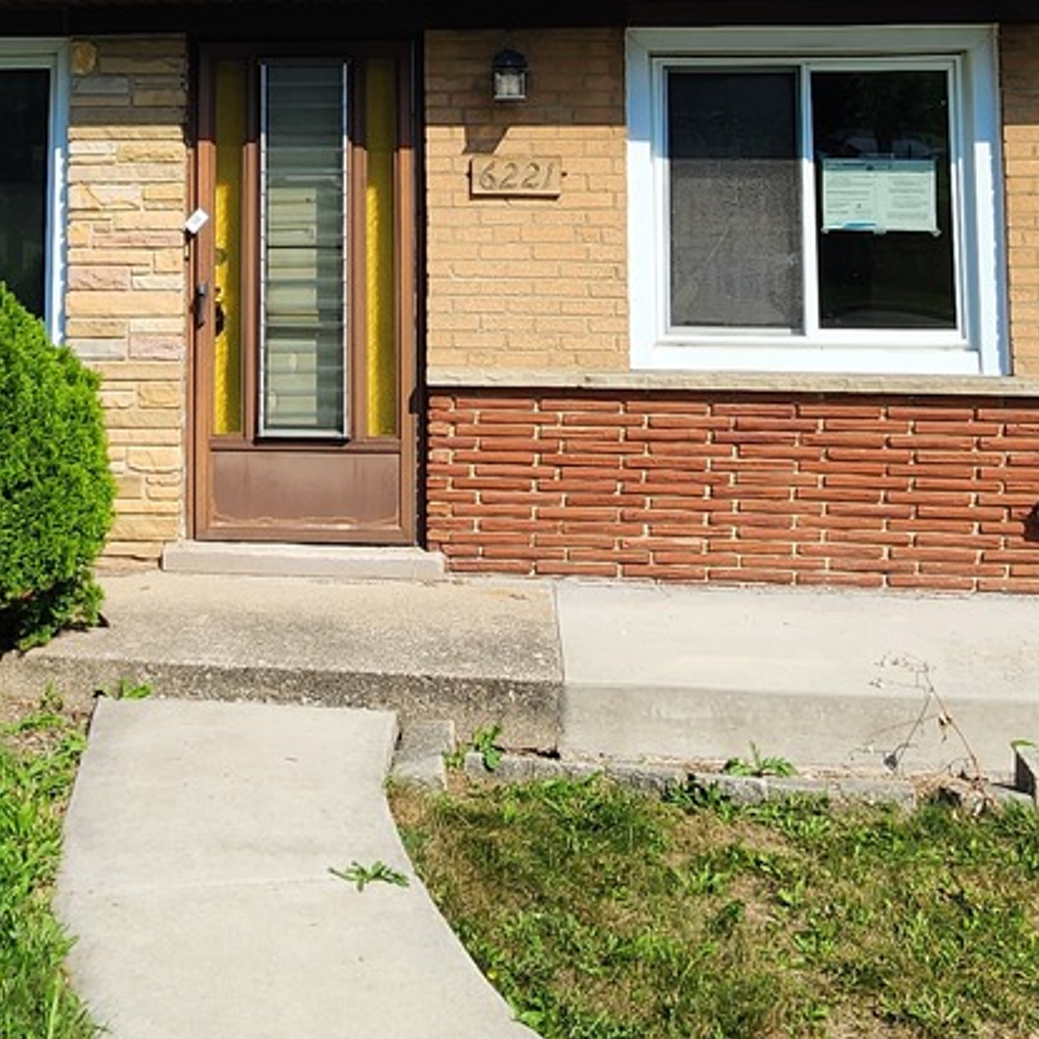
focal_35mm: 40
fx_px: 1358
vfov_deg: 38.6
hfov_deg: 41.2
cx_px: 321
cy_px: 83
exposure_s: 1/1915
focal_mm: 2.2
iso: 50
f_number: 2.2
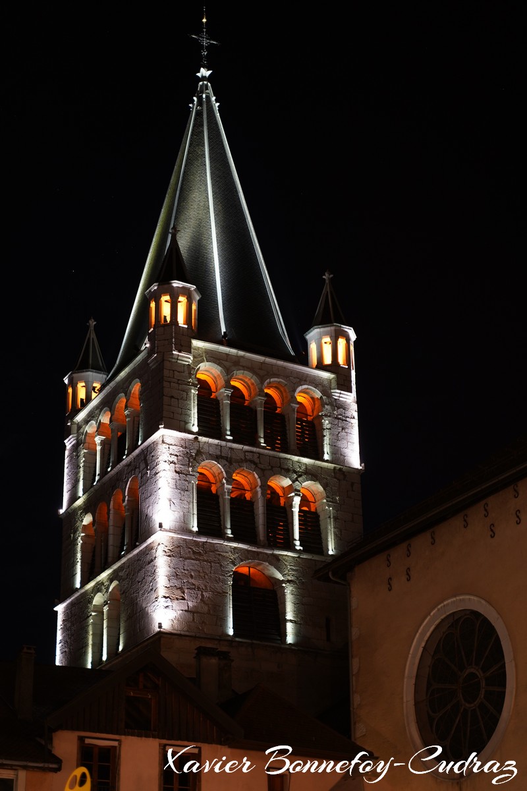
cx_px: 264
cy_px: 396
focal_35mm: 64
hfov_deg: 21.2
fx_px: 1405
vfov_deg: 31.4
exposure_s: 1/10
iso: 800
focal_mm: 64
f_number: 2.8
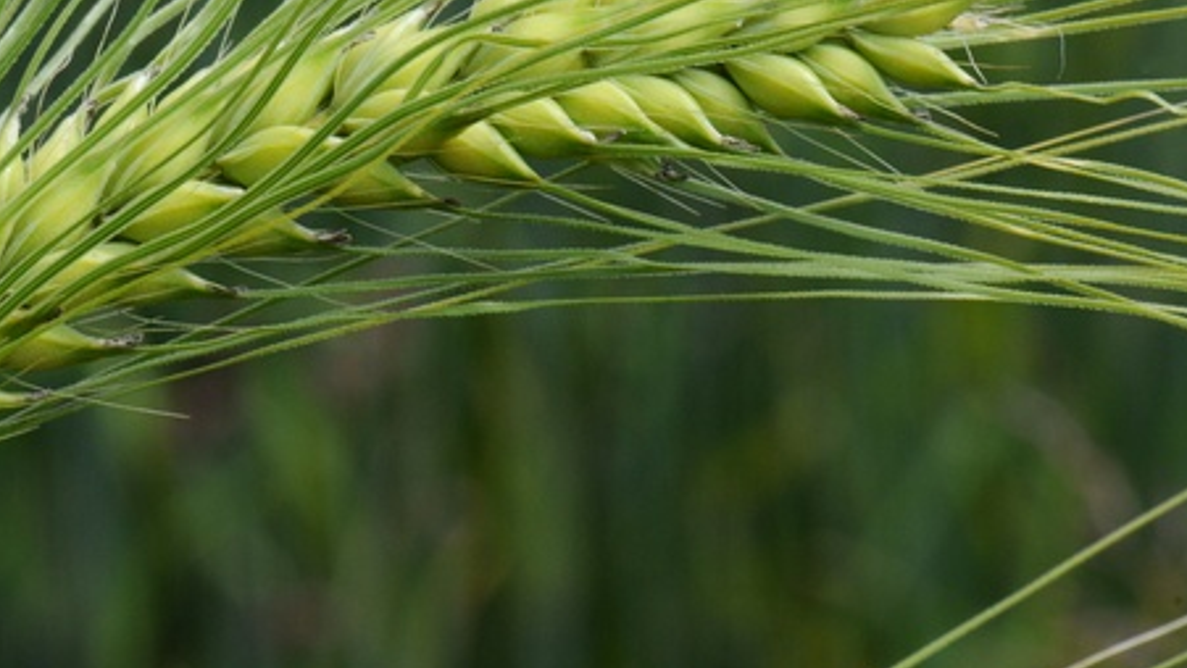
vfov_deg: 5.2
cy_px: 125
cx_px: 358
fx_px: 7359
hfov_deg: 9.2
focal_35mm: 234
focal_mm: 105
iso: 400
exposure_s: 1/100
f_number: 18
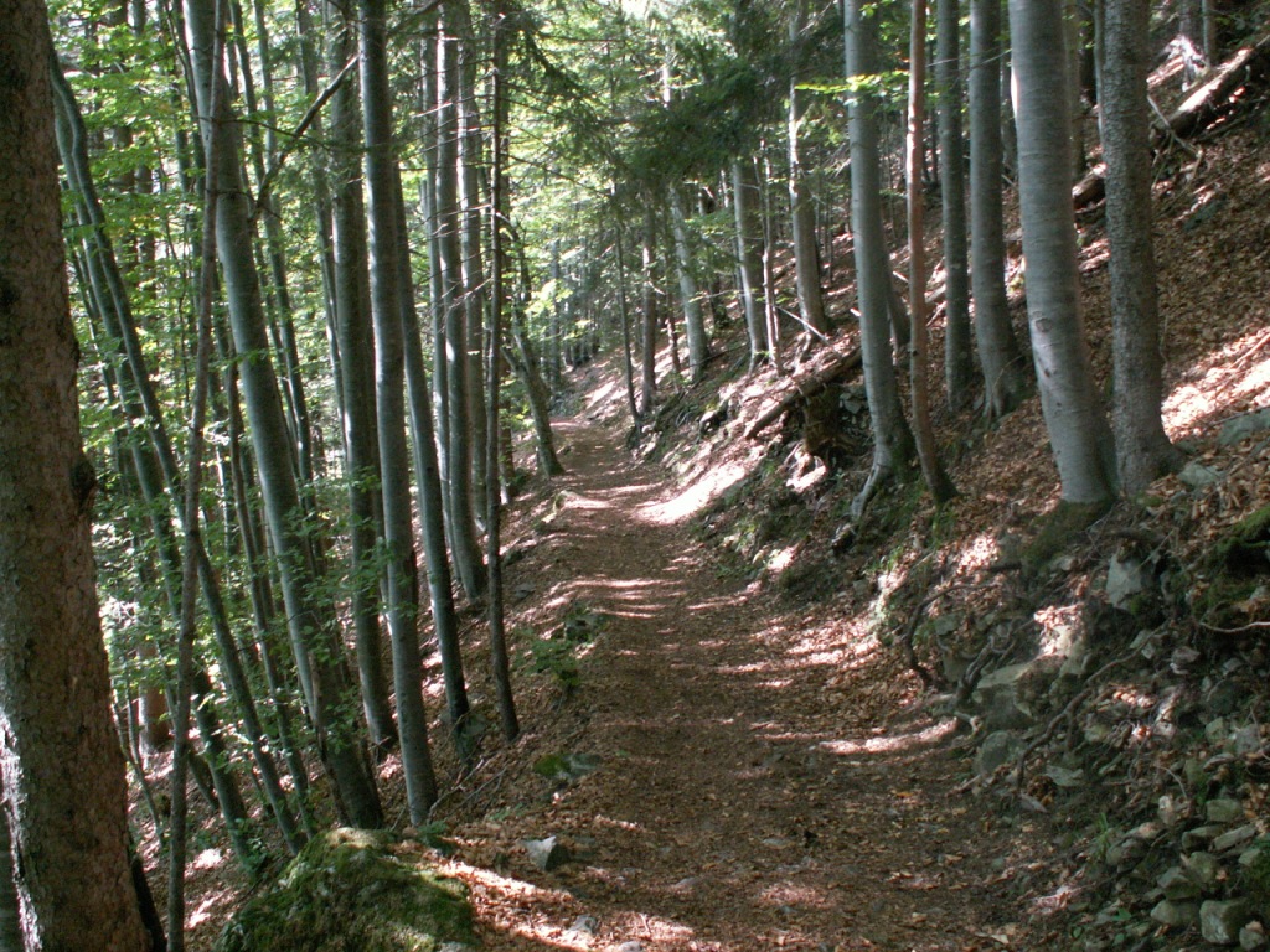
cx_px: 635
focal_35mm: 35
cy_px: 476
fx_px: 1284
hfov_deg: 52.6
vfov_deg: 40.7
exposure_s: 1/30
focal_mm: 5.86
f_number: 2.8
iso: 160
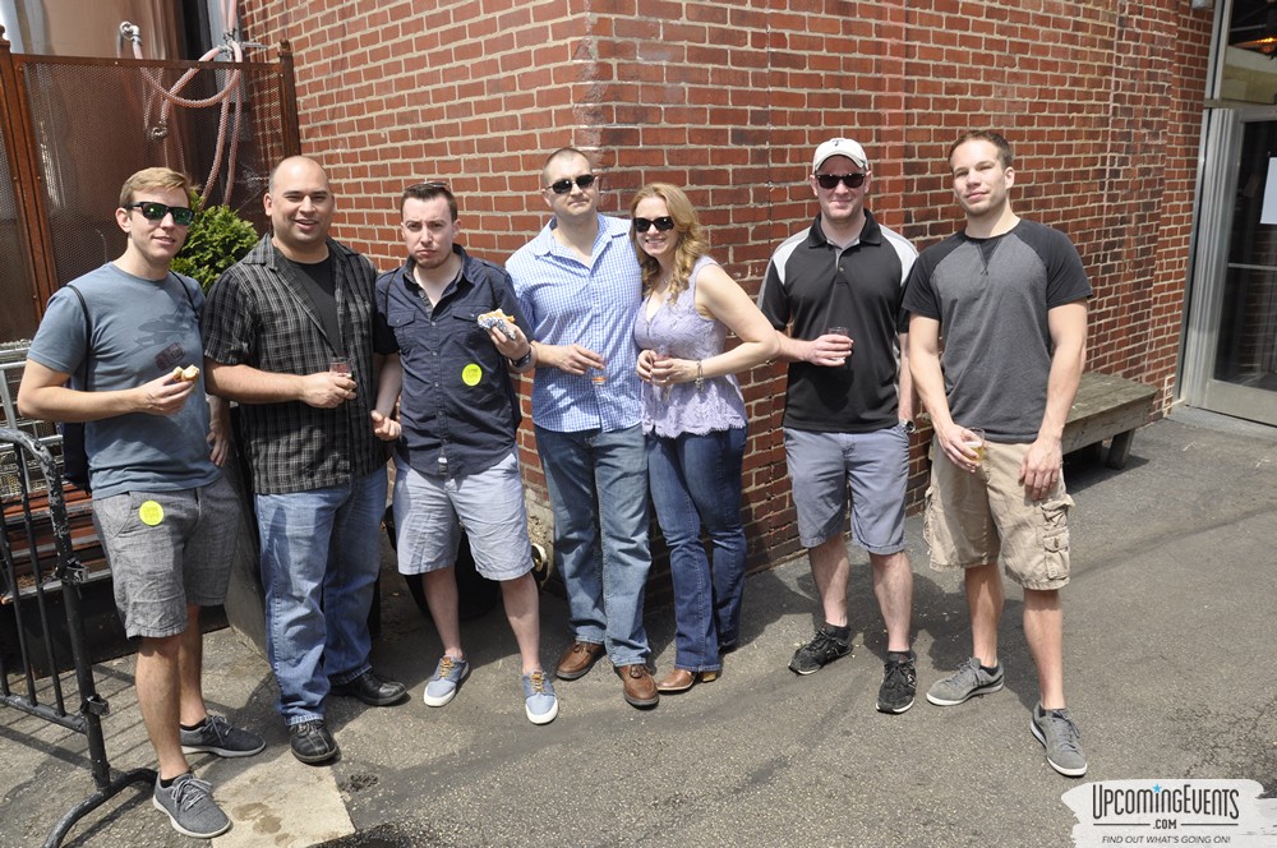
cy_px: 424
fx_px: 956
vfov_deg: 47.8
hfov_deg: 67.4
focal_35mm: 27
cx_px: 638
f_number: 9
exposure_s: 1/200
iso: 400
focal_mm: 18
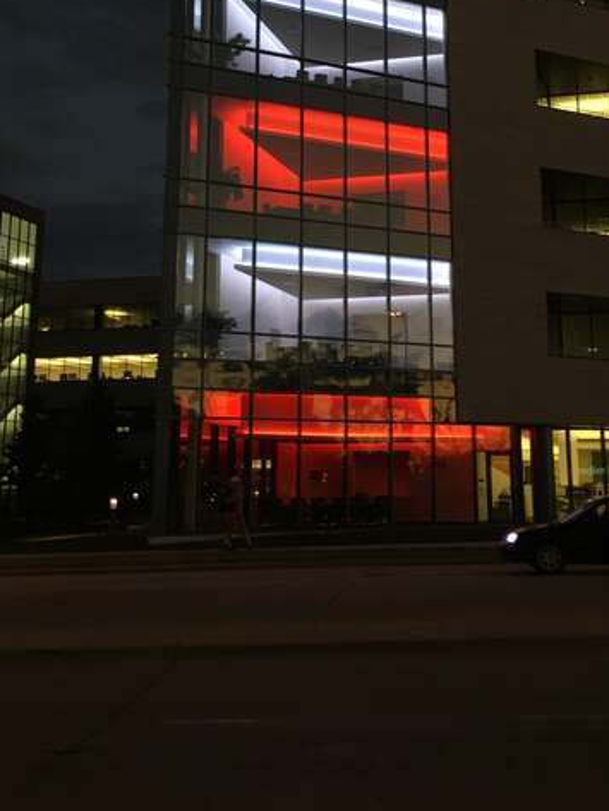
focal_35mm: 49
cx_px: 348
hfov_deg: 29.7
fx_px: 1149
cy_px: 194
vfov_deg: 37.8
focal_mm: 4.15
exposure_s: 1/15
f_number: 2.2
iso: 25
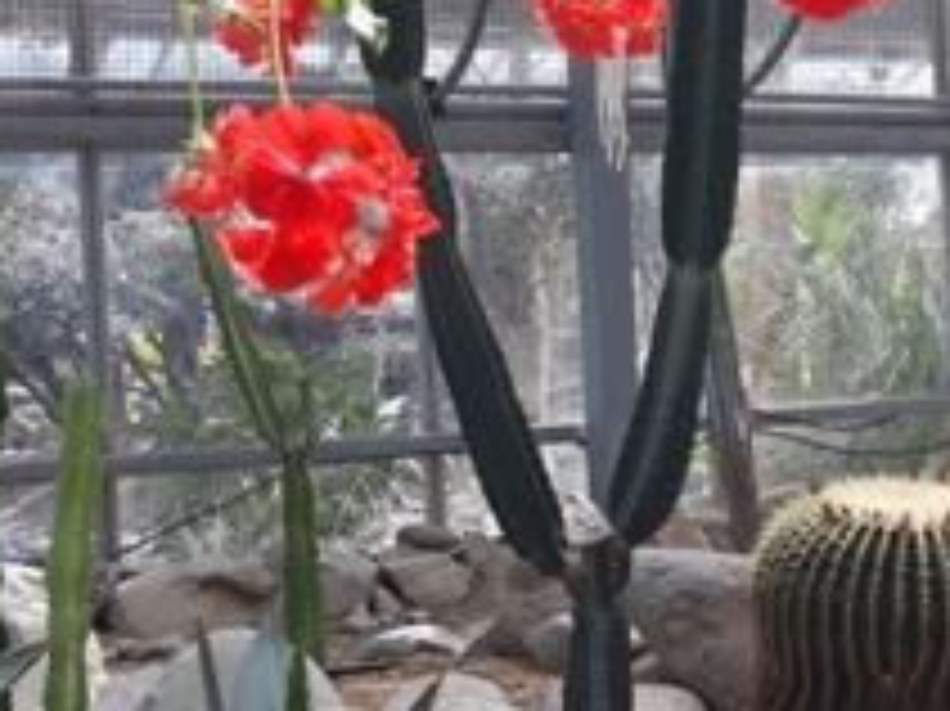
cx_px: 1279
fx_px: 2249
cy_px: 279
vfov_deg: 18.0
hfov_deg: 21.3
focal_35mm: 82
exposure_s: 1/231
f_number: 1.7
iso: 40
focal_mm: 3.71
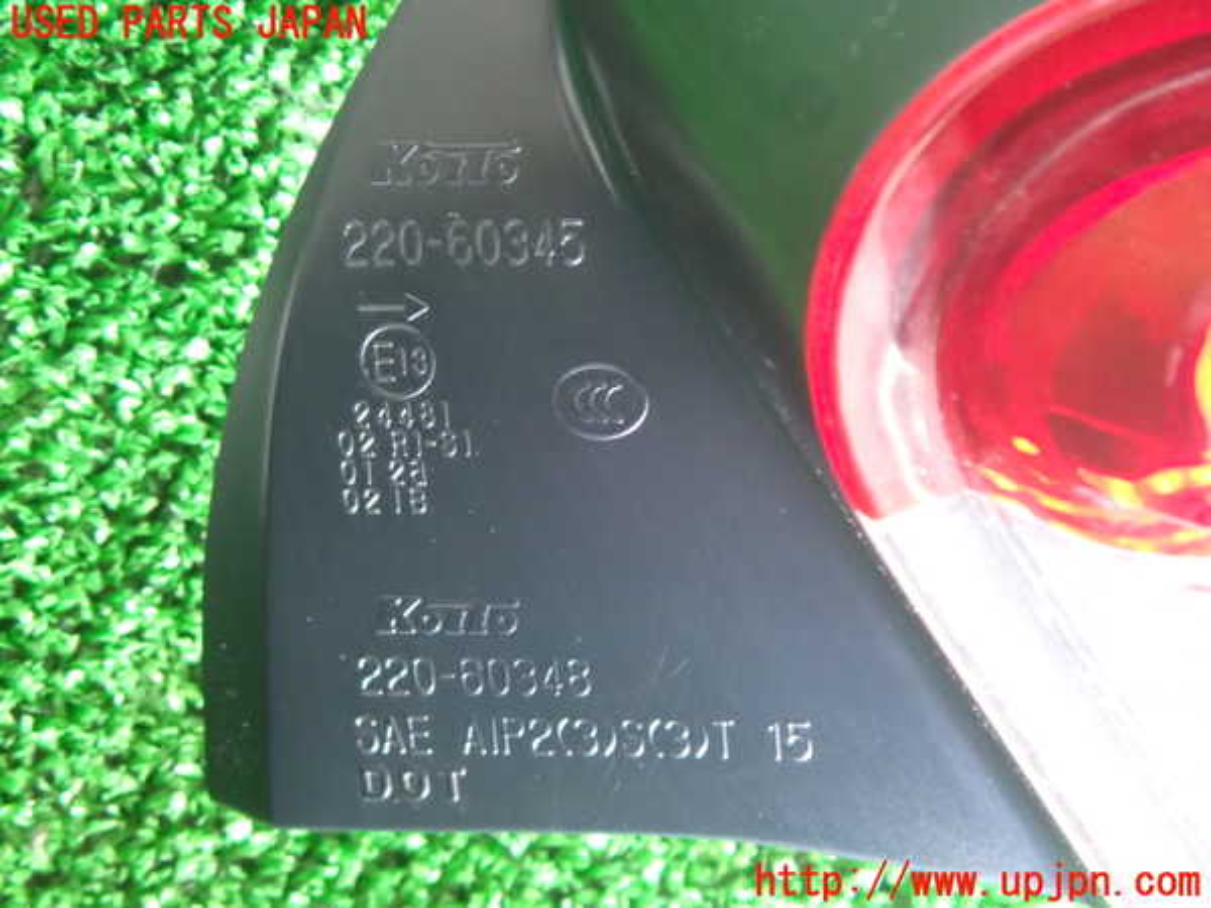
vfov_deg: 46.8
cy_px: 454
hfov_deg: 60.0
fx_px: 1050
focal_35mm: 30
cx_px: 606
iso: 1250
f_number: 4.9
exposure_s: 1/8
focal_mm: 5.4
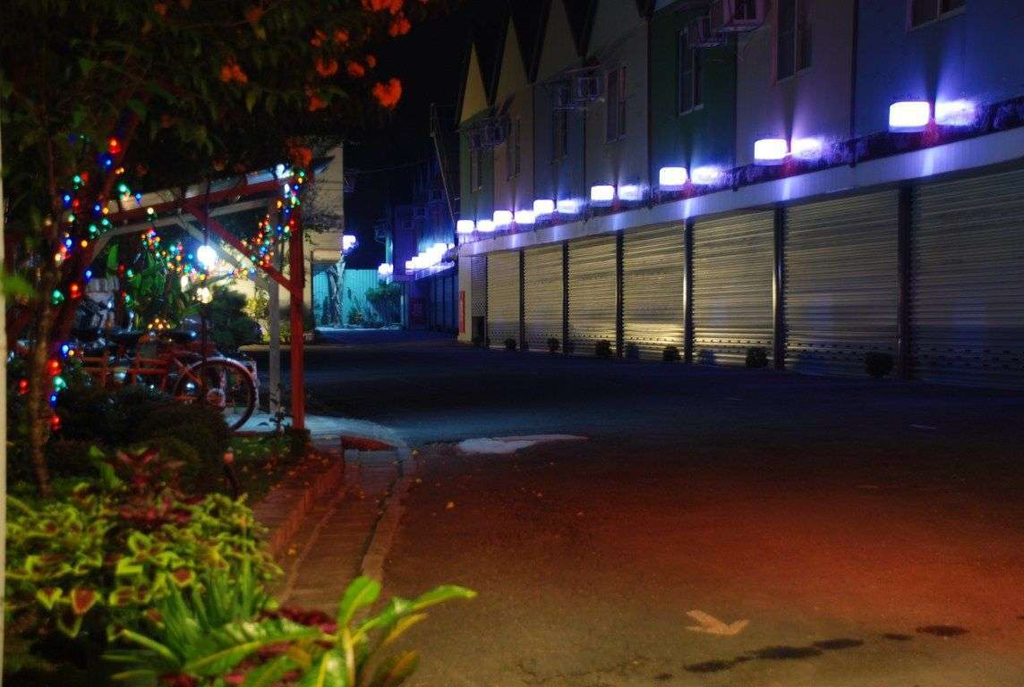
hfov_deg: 30.4
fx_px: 1881
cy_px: 344
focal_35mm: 66
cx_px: 512
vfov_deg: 20.7
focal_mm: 44
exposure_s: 4
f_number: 4.8
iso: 100
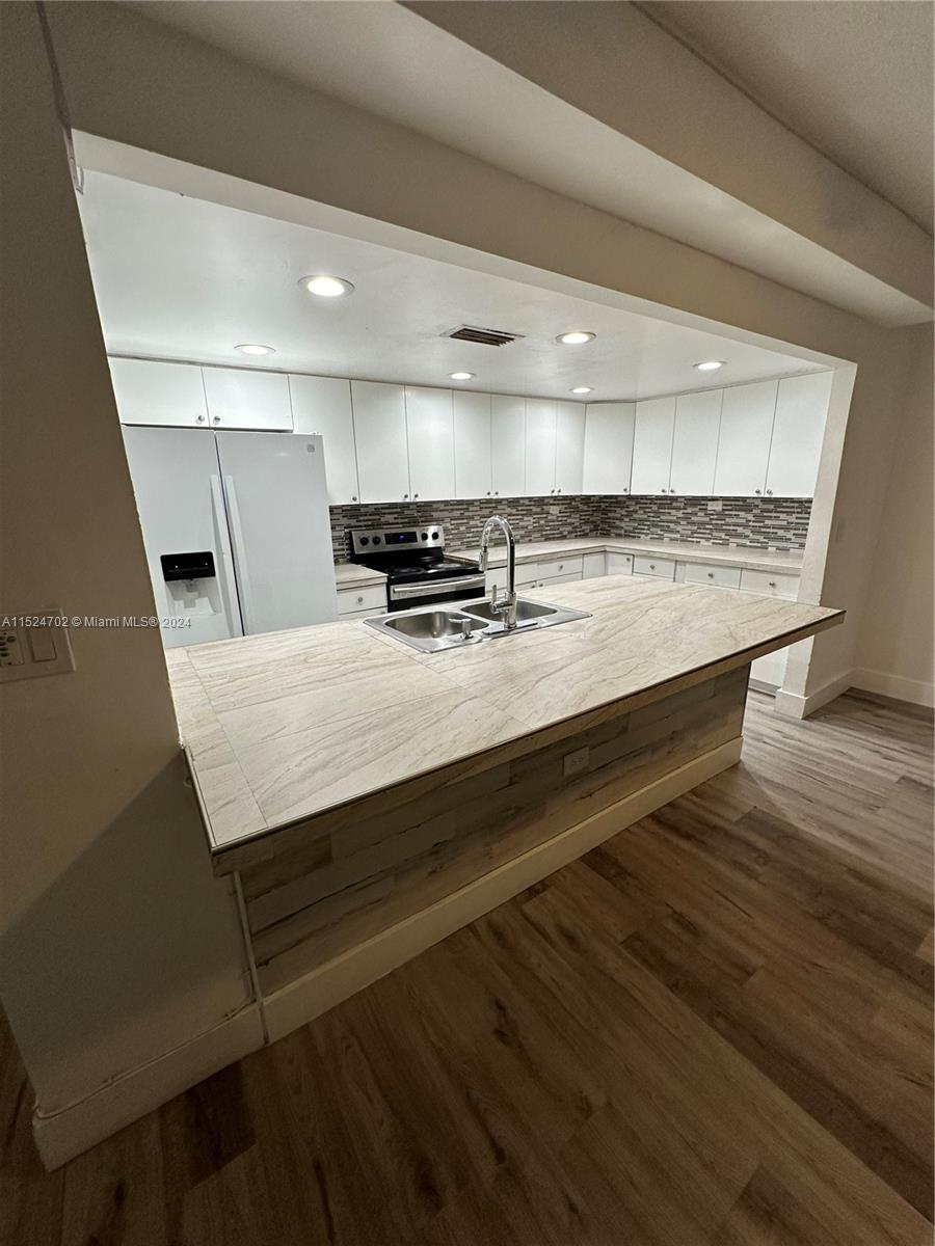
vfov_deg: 102.1
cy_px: 623
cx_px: 468
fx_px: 504
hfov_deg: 85.7
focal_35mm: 14
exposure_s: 1/120
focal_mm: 2.22
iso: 160
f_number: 2.2
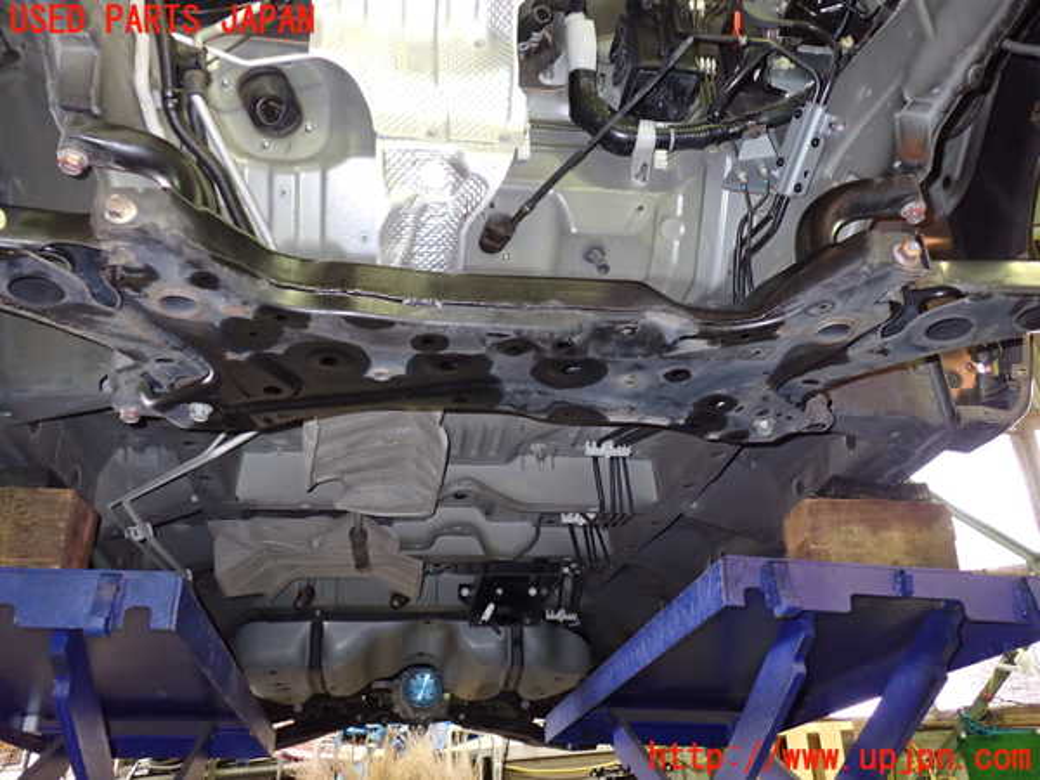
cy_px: 390
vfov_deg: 46.8
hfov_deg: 60.0
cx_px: 520
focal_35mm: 30
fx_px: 901
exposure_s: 1/30
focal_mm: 5.4
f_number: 2.3
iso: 640
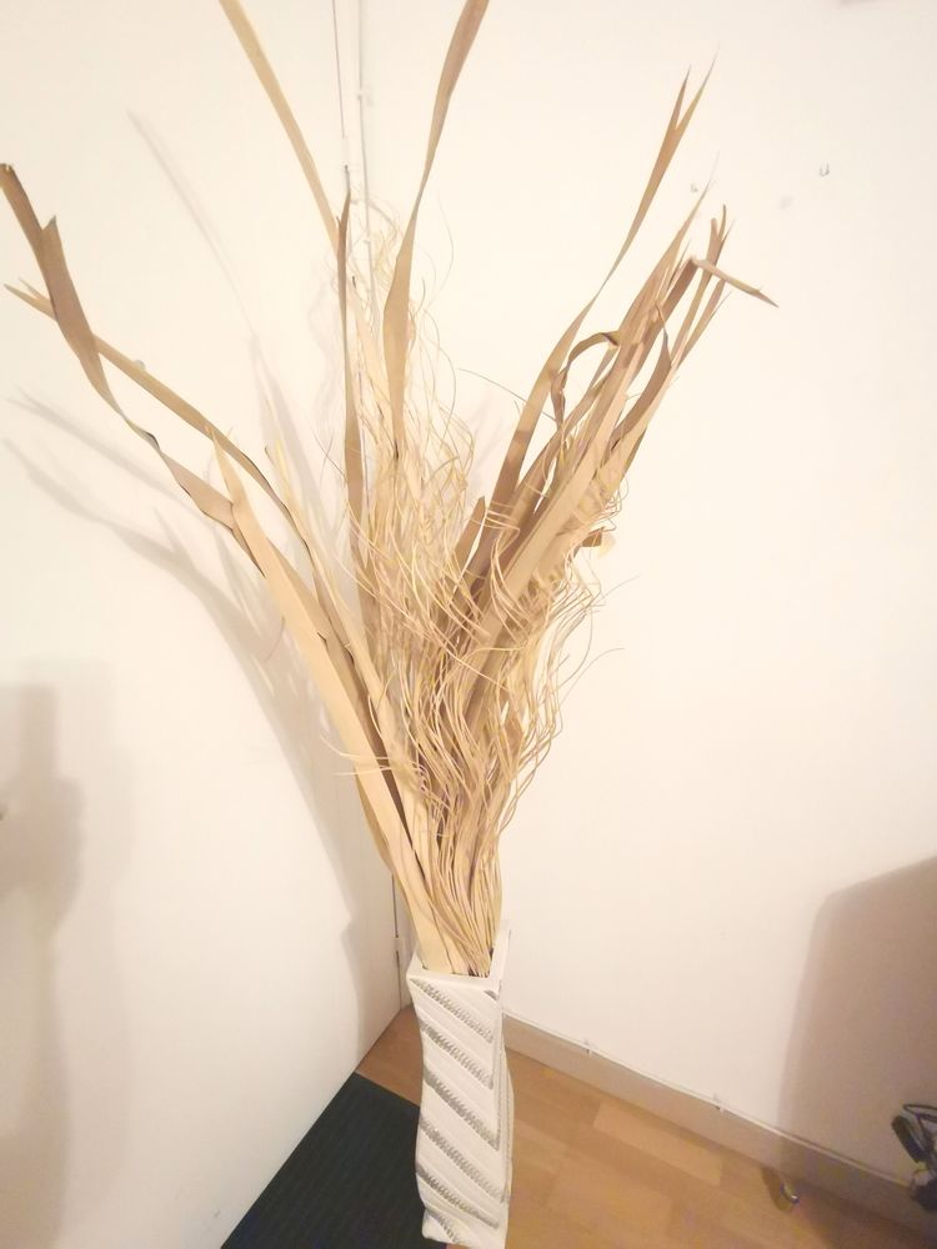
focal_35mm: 20
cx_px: 468
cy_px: 624
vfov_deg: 81.7
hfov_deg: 66.0
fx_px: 722
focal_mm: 2.35
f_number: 2.2
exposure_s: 1/20
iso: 1250
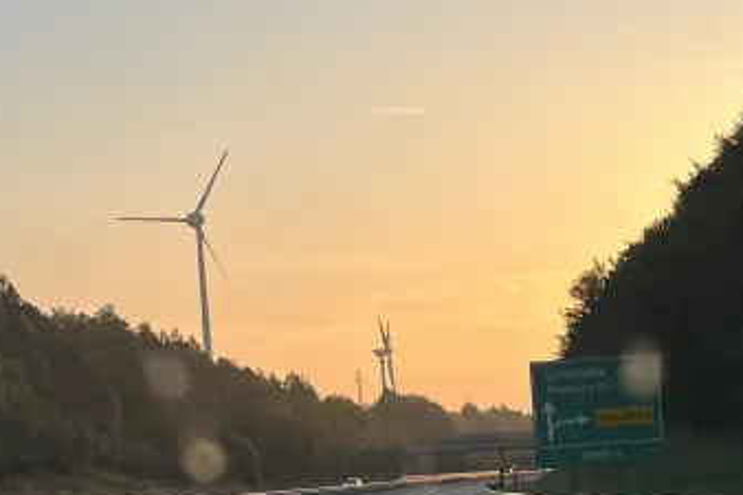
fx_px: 660
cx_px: 424
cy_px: 222
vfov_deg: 41.0
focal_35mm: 32
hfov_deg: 58.5
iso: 50
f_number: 1.6
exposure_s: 1/804
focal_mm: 5.1
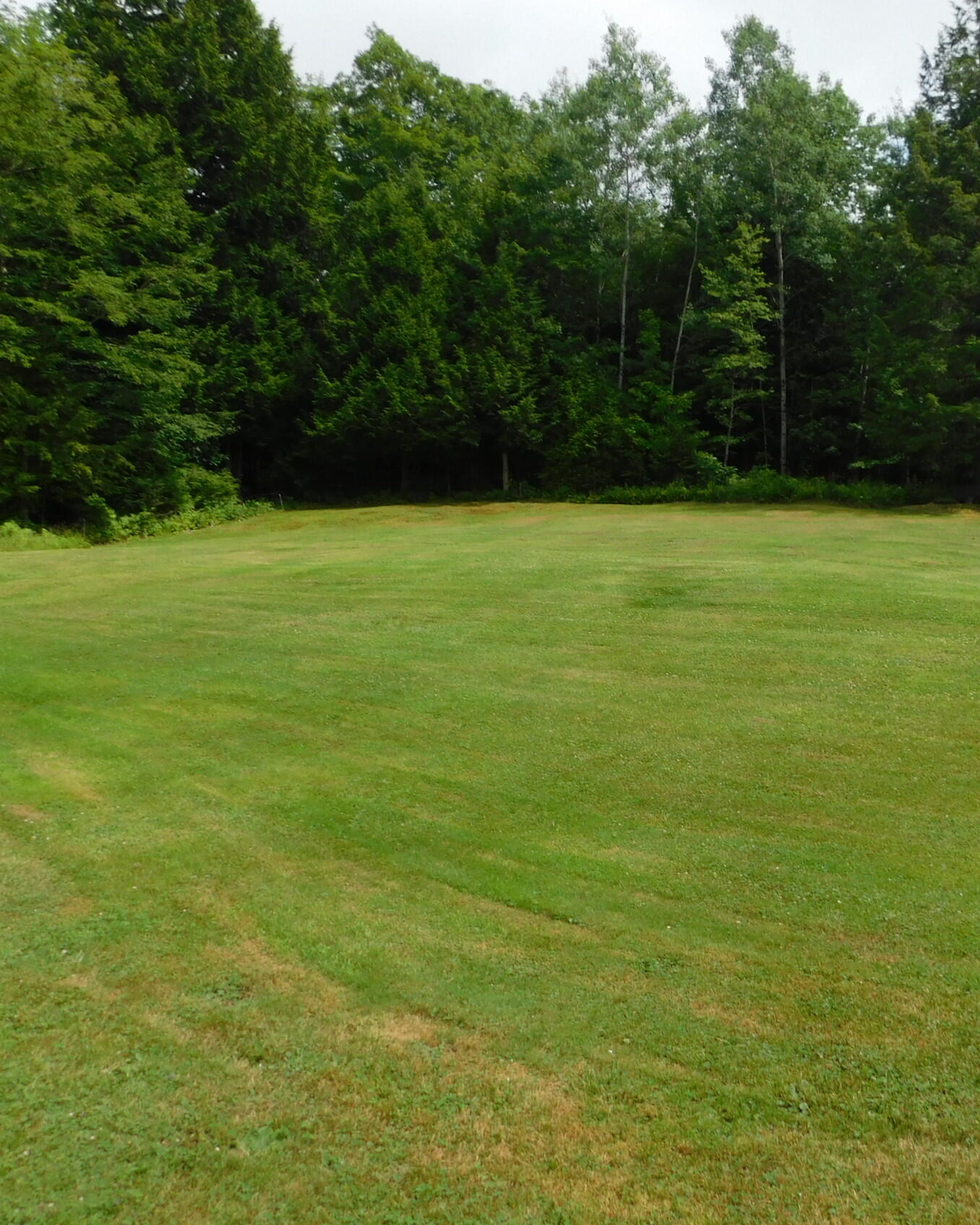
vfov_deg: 58.8
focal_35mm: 30
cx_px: 669
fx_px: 1088
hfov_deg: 47.5
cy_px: 613
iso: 125
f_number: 6
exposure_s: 1/400
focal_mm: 4
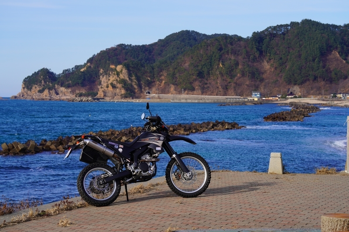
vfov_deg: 16.8
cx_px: 174
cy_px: 116
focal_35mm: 81
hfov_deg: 25.1
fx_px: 785
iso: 100
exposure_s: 1/250
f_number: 8
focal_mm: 81
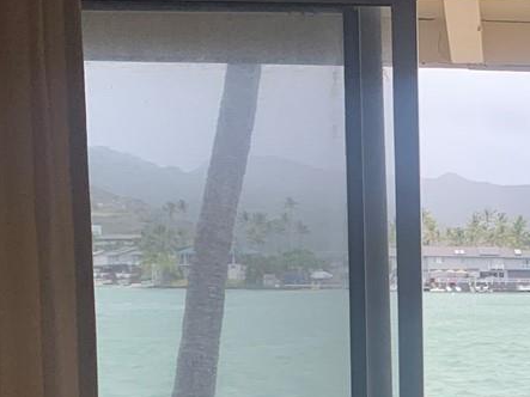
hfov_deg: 19.2
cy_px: 404
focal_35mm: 94
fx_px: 1439
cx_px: 706
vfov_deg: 15.4
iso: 25
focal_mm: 4.25
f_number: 1.8
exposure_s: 1/400
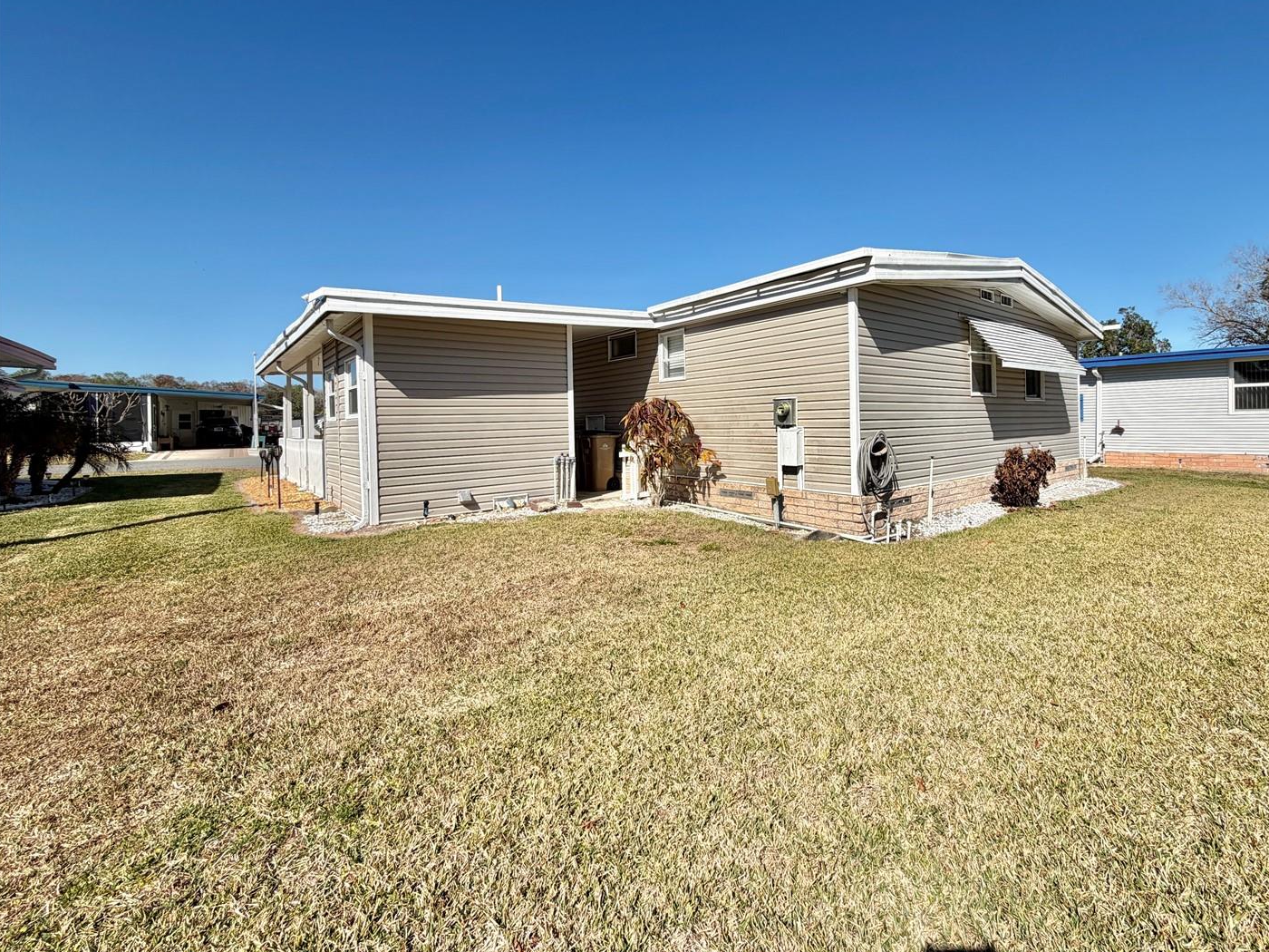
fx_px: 587
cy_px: 421
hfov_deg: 93.9
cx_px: 721
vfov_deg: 77.8
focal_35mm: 16
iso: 20
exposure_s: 1/1167
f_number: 2.2
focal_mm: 2.22
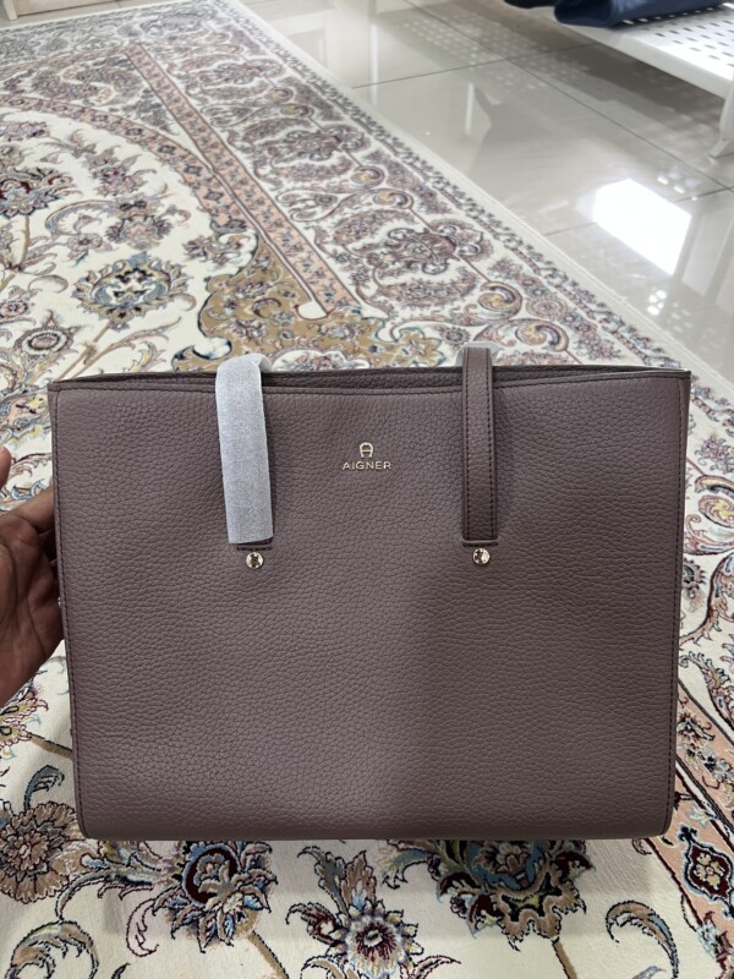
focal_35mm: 26
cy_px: 490
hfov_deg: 53.1
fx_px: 735
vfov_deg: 67.3
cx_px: 367
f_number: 1.5
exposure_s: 1/68
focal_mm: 5.7
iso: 125
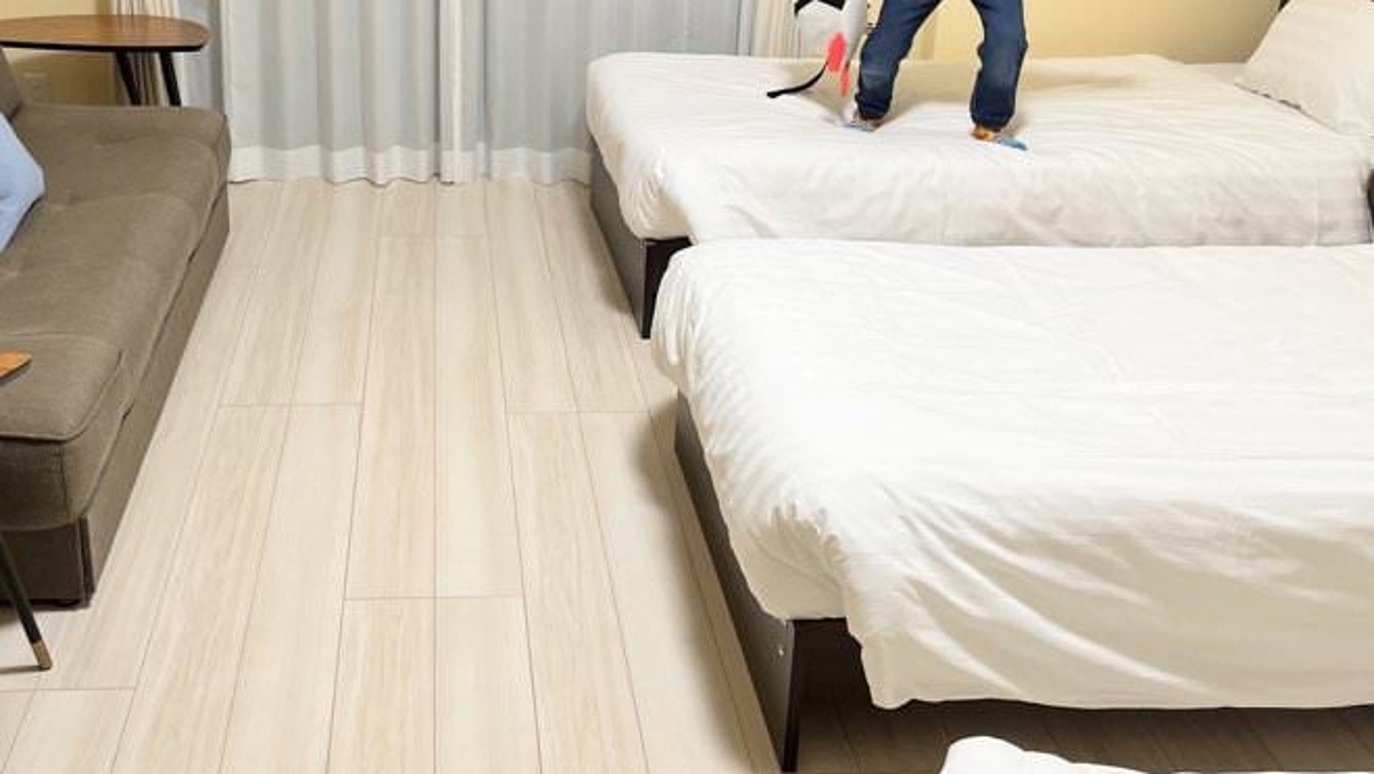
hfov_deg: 46.9
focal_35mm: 43
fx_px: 1567
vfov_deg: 27.6
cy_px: 280
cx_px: 509
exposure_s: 1/60
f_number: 1.6
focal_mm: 5.1
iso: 80
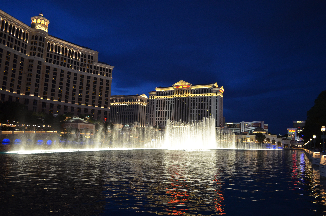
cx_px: 163
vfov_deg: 47.7
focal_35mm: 27
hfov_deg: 67.5
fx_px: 244
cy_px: 108
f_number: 3.5
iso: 1000
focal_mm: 18
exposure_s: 1/30
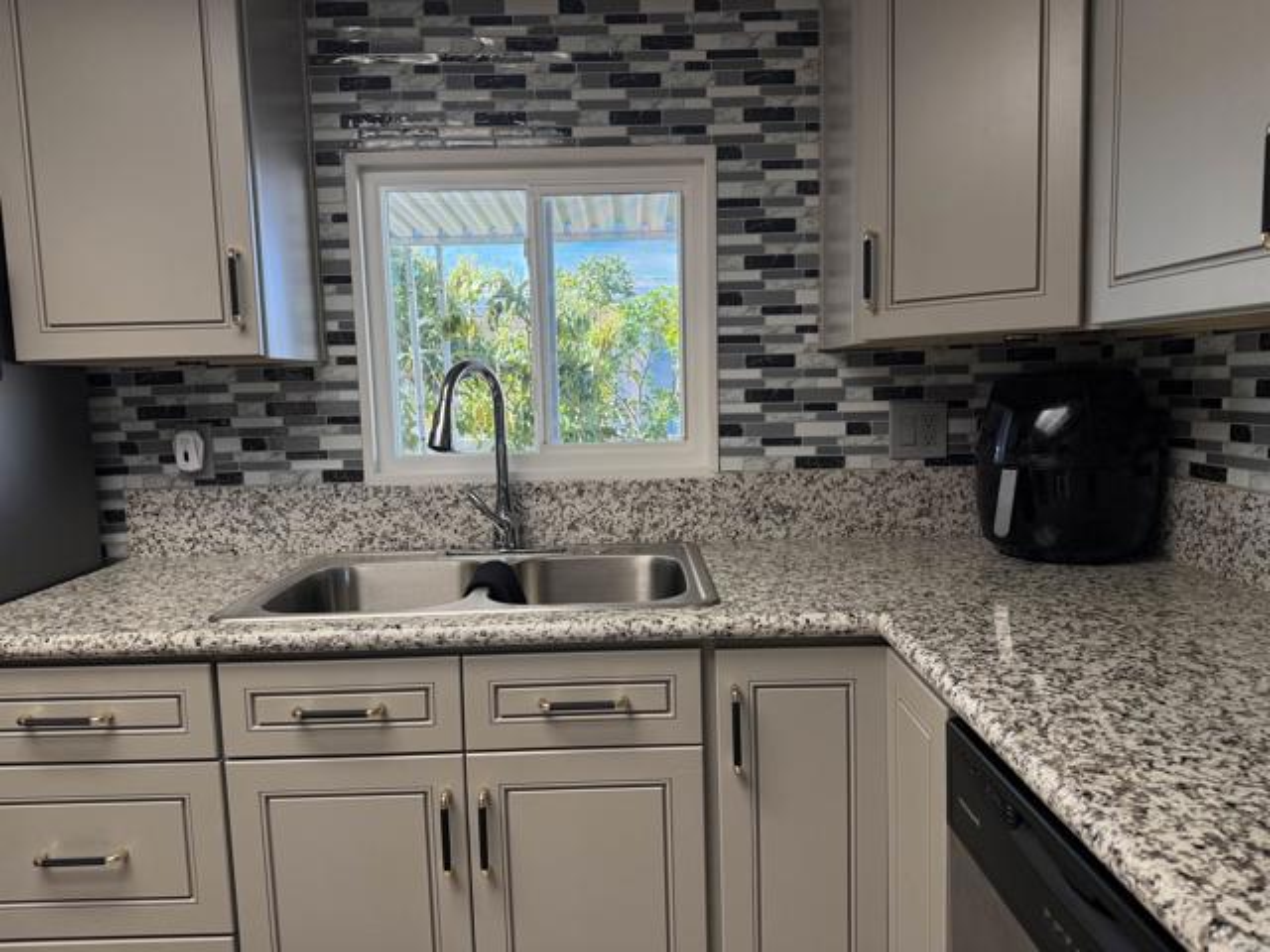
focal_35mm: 24
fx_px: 881
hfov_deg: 71.6
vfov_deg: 56.8
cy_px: 476
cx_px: 635
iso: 200
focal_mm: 6.76
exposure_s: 1/240
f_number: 1.78
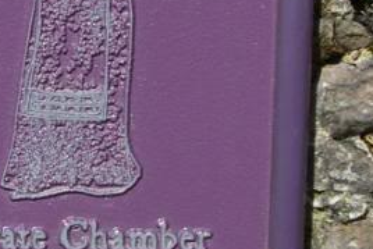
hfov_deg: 13.5
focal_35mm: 151
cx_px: 68
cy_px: 25
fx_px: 1565
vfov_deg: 9.1
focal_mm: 8
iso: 100
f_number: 7.6
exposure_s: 1/181
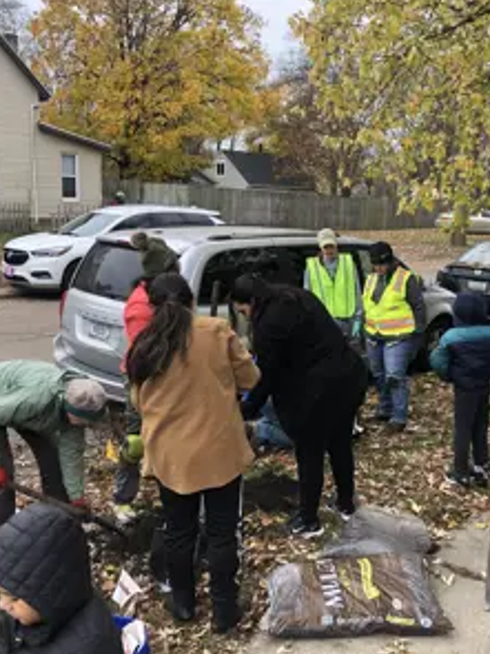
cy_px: 328
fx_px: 718
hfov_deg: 37.4
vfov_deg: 49.0
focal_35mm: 38
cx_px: 315
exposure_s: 1/120
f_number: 1.8
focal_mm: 3.99
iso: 25
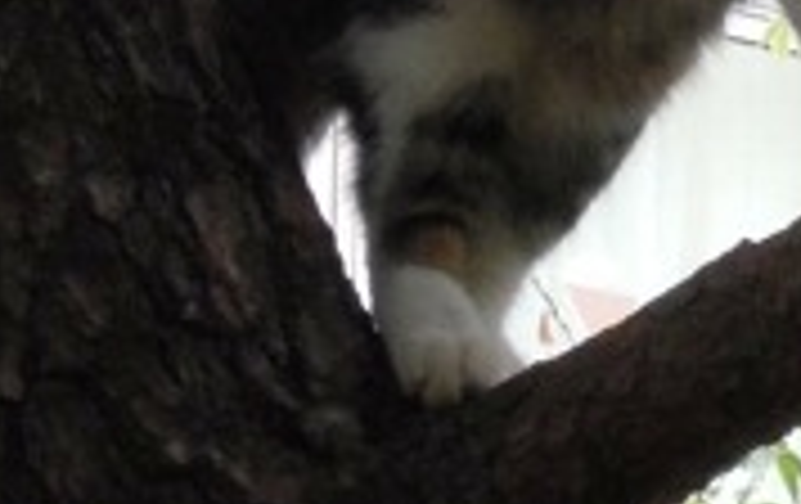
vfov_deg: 2.2
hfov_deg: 3.5
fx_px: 12992
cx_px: 1017
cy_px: -130
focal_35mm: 594
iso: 400
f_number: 5.5
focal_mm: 17.9
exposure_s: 1/100
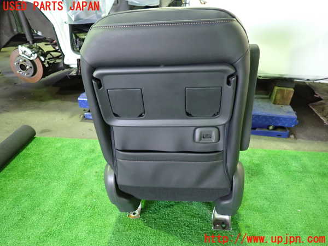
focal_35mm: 25
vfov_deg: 54.9
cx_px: 164
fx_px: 237
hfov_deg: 69.4
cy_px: 123
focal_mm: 4.5
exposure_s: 1/25
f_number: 2
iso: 800
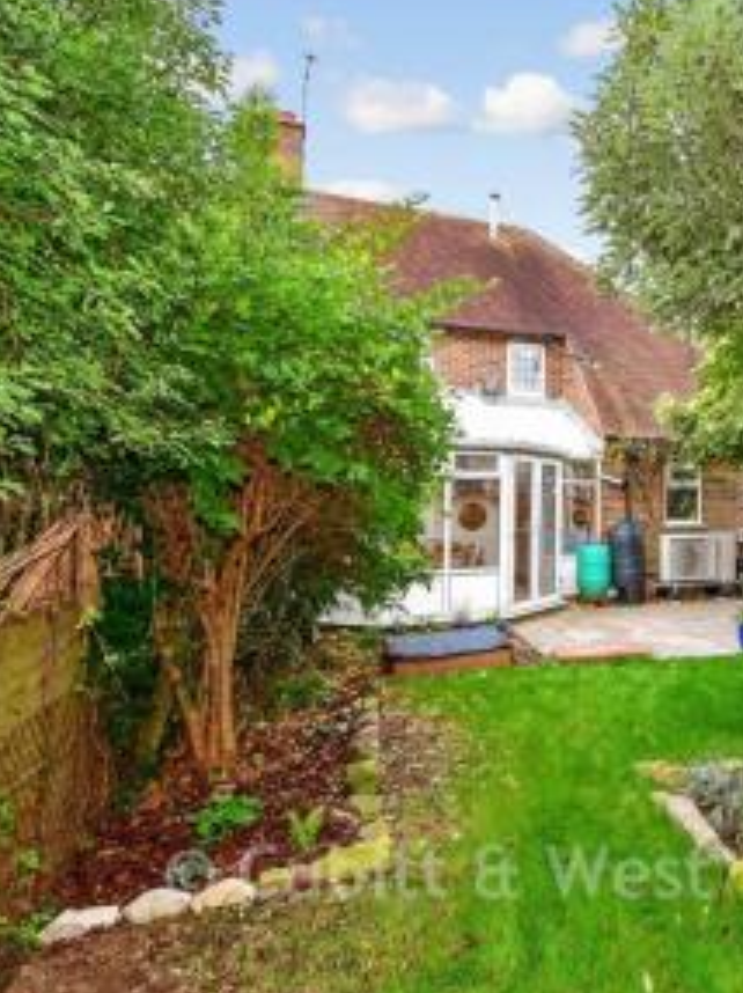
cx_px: 701
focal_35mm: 24
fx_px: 688
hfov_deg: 49.0
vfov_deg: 71.6
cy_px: 495
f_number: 8
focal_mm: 10
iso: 400
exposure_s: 1/60
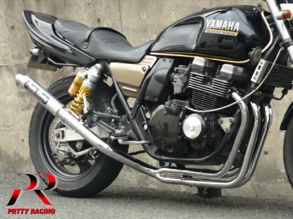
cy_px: 110
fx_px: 686
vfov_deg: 18.2
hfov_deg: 24.1
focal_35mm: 81
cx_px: 146
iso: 100
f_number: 3.2
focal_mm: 8.4
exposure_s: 1/100
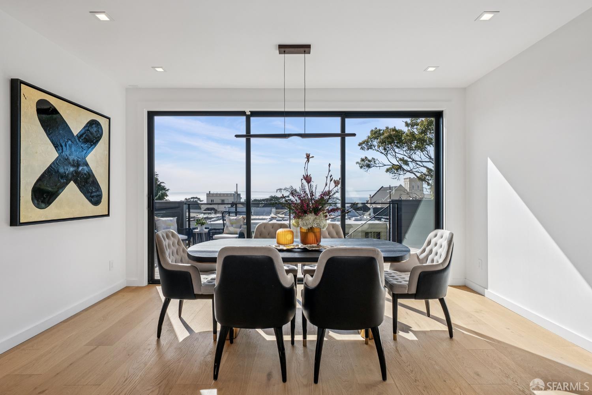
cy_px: 198
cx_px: 296
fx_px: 296
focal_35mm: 18
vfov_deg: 67.4
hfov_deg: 90.0
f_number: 8
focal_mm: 18
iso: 640
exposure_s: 1/1000
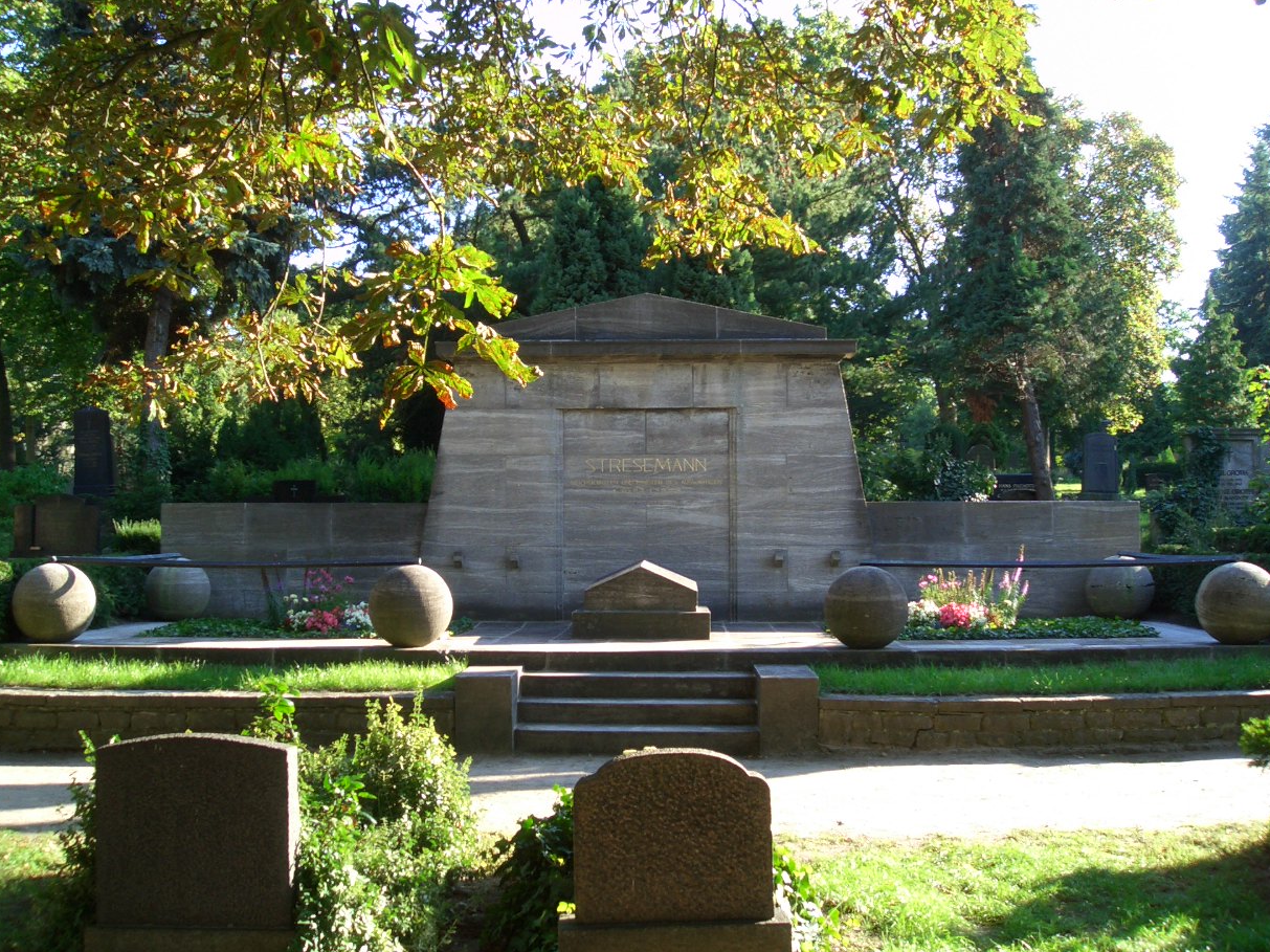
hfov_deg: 49.0
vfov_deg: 37.7
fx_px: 1394
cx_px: 629
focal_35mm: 38
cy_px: 467
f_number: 4
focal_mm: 4.8
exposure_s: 1/60
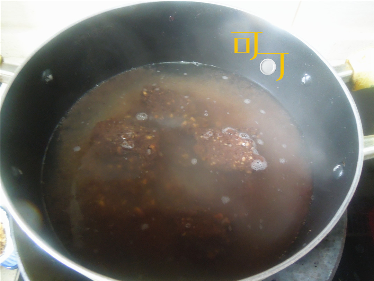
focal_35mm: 25
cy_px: 140
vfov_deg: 54.9
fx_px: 270
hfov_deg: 69.4
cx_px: 187
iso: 640
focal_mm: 4.5
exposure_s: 1/8
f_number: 3.3
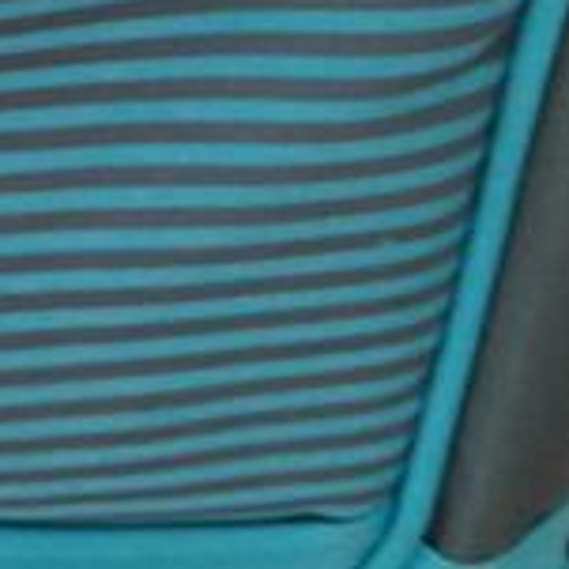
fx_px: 2827
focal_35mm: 152
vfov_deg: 11.1
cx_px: -1138
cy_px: -283
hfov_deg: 9.2
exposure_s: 1/271
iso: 100
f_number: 1.8
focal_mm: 4.25
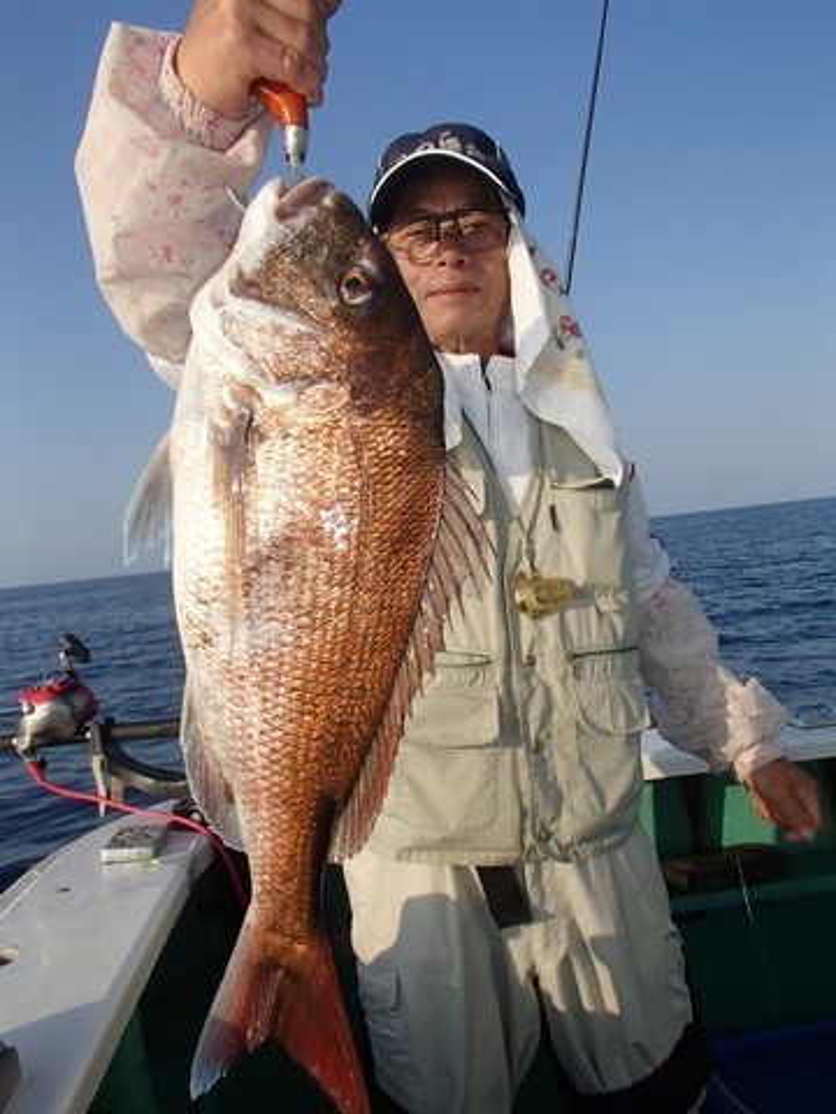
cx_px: 418
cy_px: 557
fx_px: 902
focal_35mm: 28
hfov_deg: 49.7
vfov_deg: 63.4
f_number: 11
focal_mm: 5
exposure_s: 1/125
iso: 100
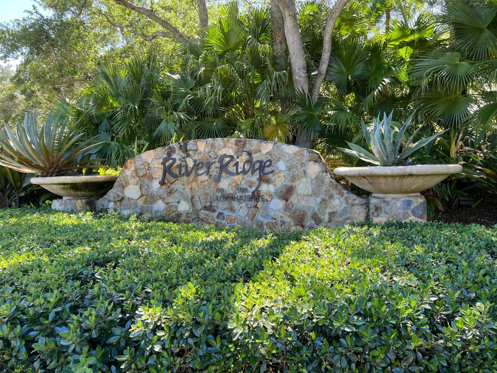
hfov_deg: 67.3
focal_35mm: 26
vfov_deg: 53.1
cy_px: 186
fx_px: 373
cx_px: 248
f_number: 1.5
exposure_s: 1/311
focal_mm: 5.7
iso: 50
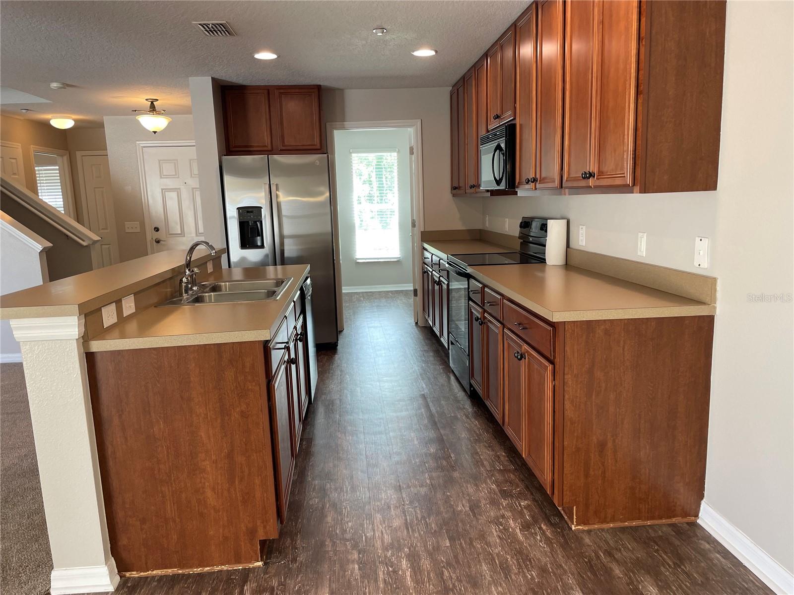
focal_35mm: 26
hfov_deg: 67.3
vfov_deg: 53.1
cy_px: 298
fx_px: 596
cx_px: 397
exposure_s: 1/60
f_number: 1.6
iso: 64
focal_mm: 4.2
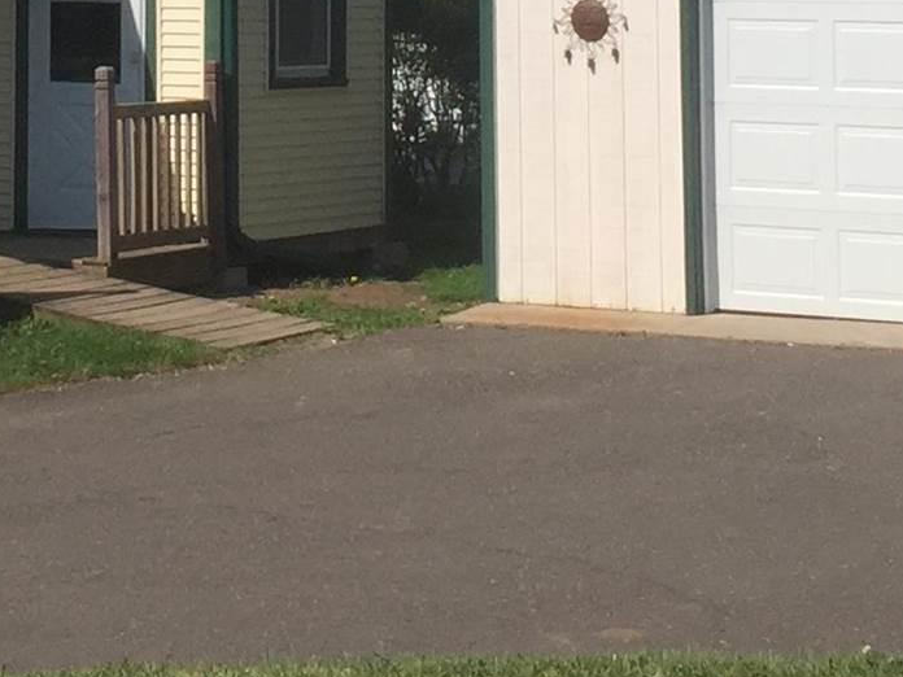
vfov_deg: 11.1
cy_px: -345
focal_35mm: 128
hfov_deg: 15.2
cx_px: 113
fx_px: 3339
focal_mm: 4.15
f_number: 2.2
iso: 32
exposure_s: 1/3597
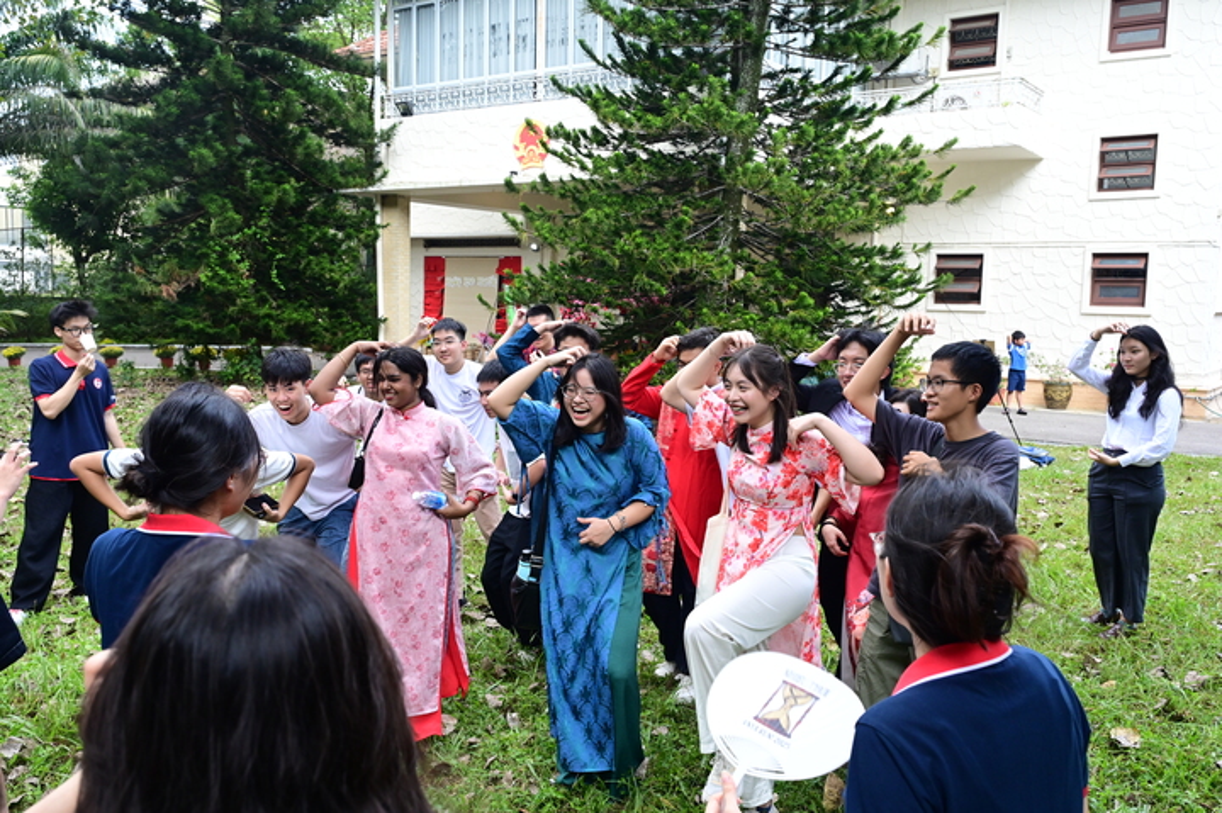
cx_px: 611
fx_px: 1035
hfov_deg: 61.1
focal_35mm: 30
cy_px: 406
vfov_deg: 42.9
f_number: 7.1
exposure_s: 1/640
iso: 2000
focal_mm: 30.5
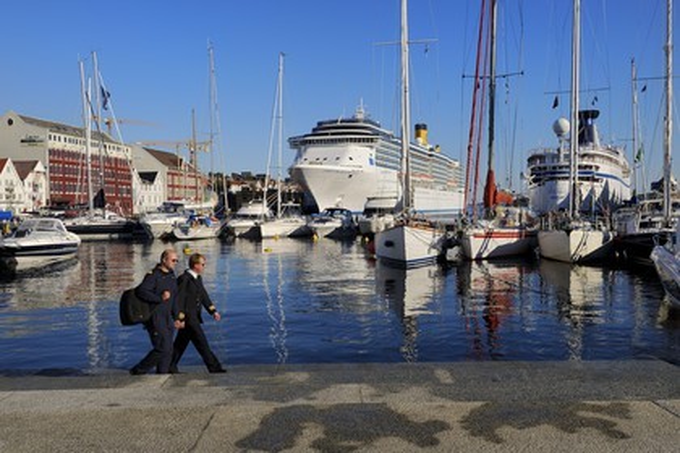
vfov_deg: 36.9
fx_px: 680
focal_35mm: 36
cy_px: 226
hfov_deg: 53.1
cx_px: 340
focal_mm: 36
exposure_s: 1/160
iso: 200
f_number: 18
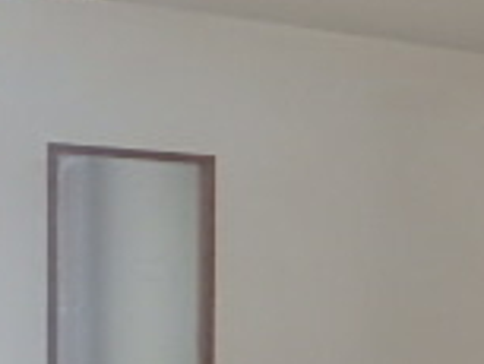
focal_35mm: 88
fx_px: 1231
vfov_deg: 16.5
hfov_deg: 16.7
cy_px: 358
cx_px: 968
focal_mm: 3.7
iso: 125
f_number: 3.5
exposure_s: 1/80
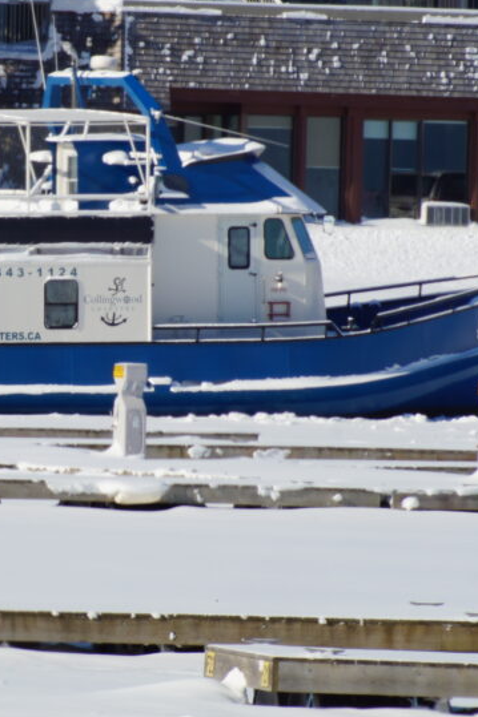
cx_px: 5
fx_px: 10223
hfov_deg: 2.7
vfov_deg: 4.0
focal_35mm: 513
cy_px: 280
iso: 100
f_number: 13
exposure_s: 1/160
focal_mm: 180
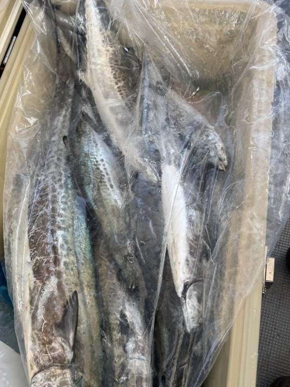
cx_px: 101
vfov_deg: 55.1
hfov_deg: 42.4
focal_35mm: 33
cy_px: 227
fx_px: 369
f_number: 1.78
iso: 80
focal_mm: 6.76
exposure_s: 1/615
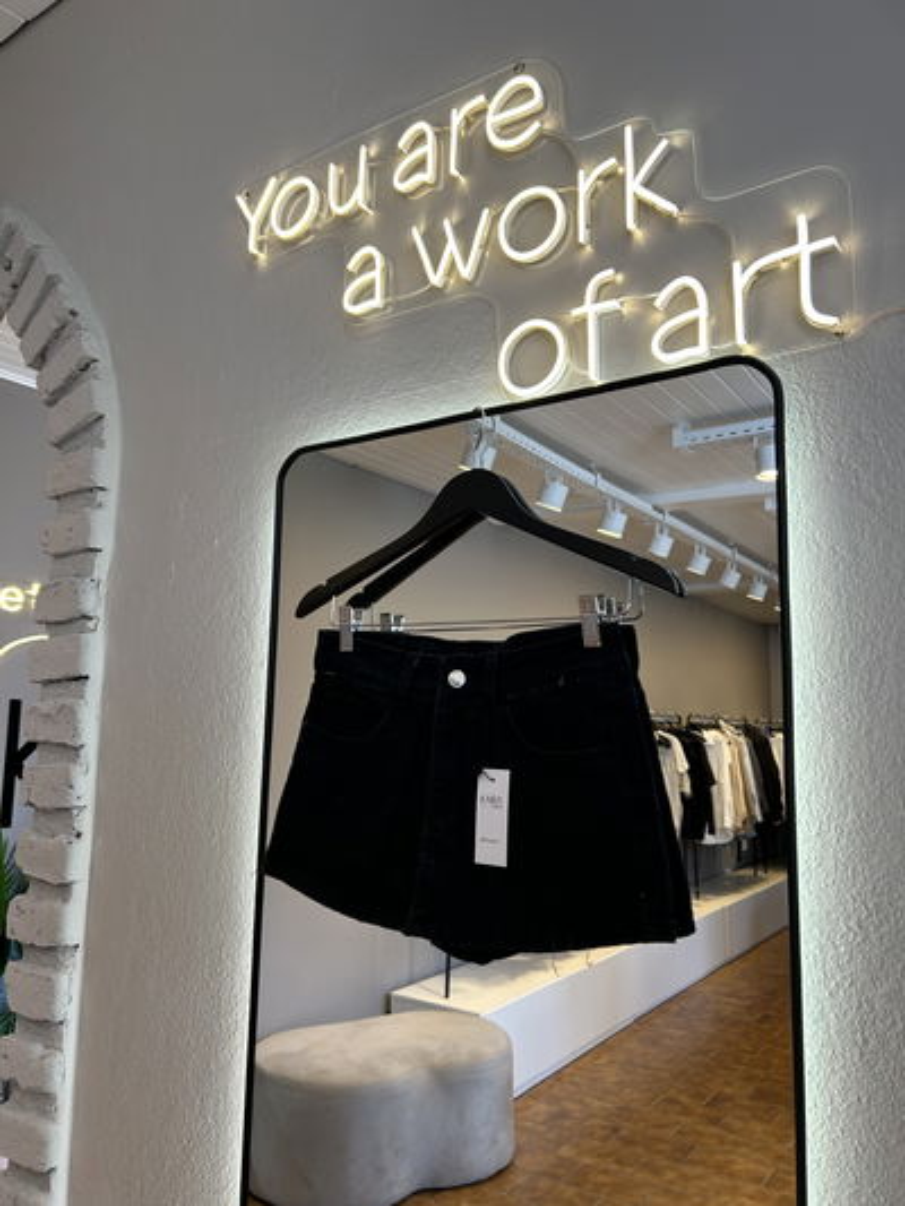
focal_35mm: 26
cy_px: 603
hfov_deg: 53.1
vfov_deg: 67.3
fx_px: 906
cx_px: 452
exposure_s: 1/100
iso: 40
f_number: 1.5
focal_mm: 5.7
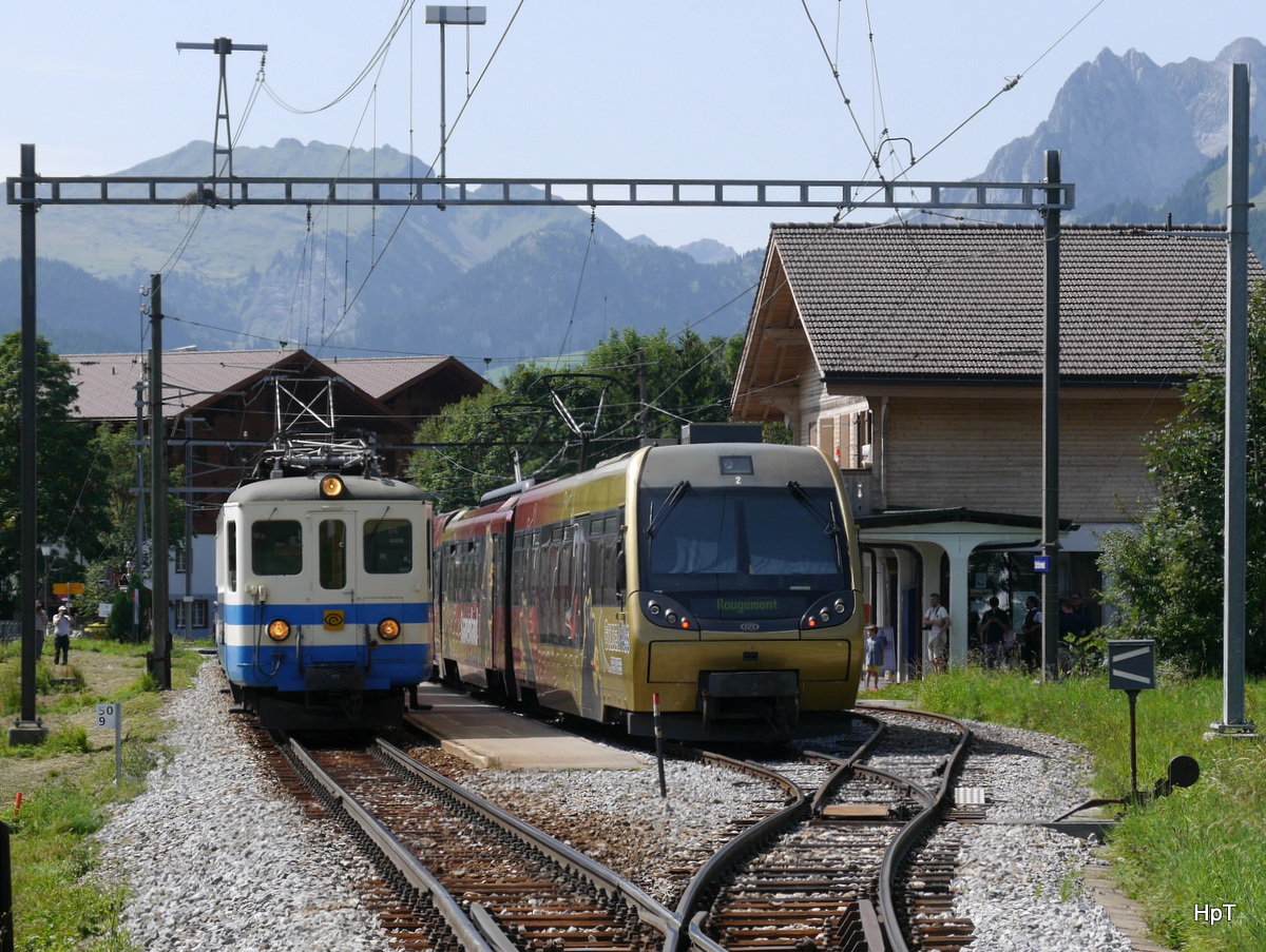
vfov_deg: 17.6
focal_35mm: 84
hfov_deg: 23.3
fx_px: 3076
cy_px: 476
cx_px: 633
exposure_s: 1/320
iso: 160
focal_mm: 42
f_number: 8
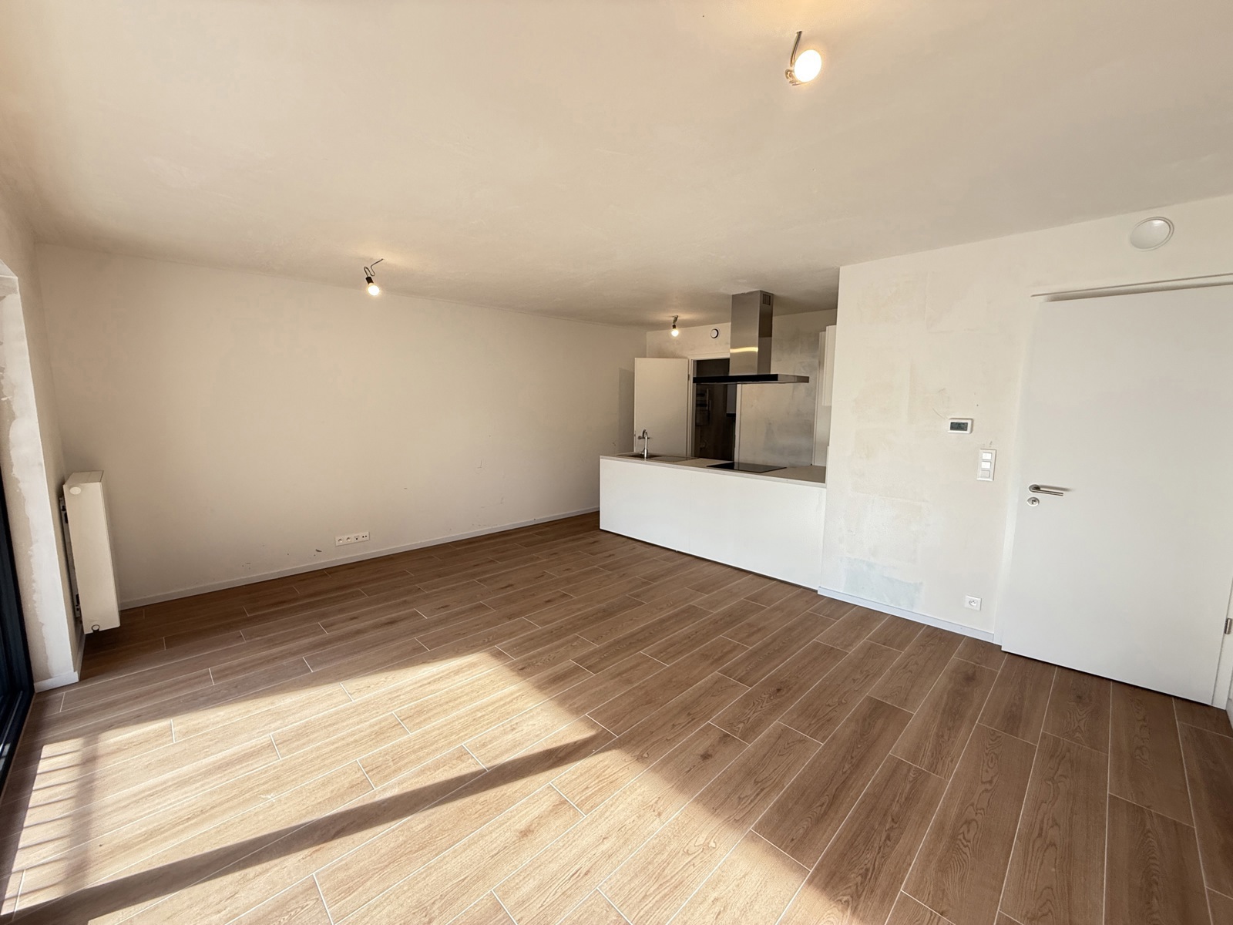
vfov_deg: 85.7
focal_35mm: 14
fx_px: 499
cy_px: 462
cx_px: 616
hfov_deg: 102.1
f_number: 2.2
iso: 100
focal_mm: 2.22
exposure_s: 1/99
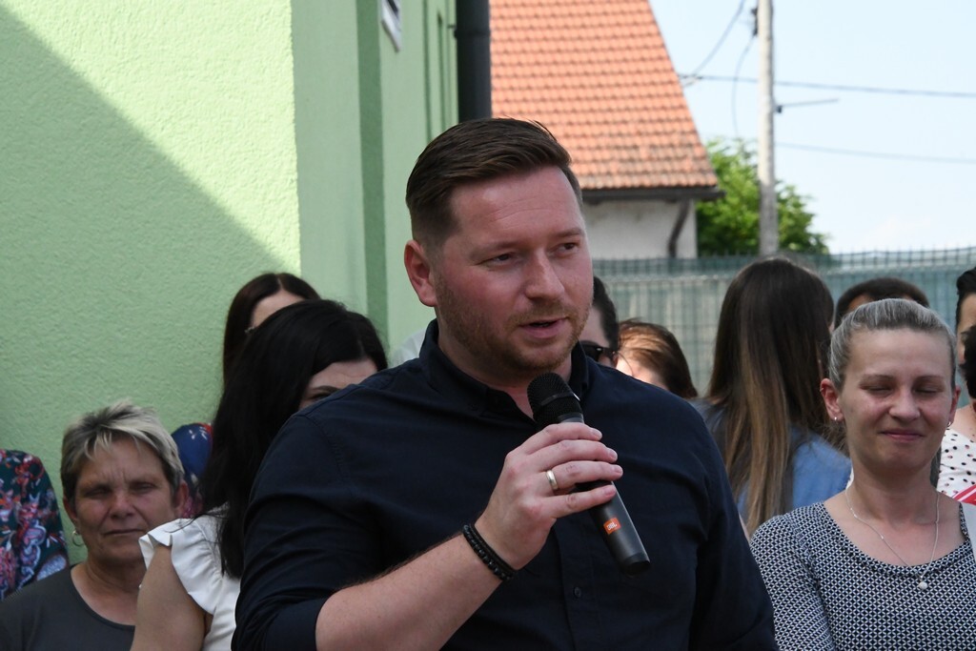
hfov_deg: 11.8
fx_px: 4718
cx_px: 488
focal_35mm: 174
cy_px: 326
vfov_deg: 7.9
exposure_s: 1/2500
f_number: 13
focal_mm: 116
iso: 6400
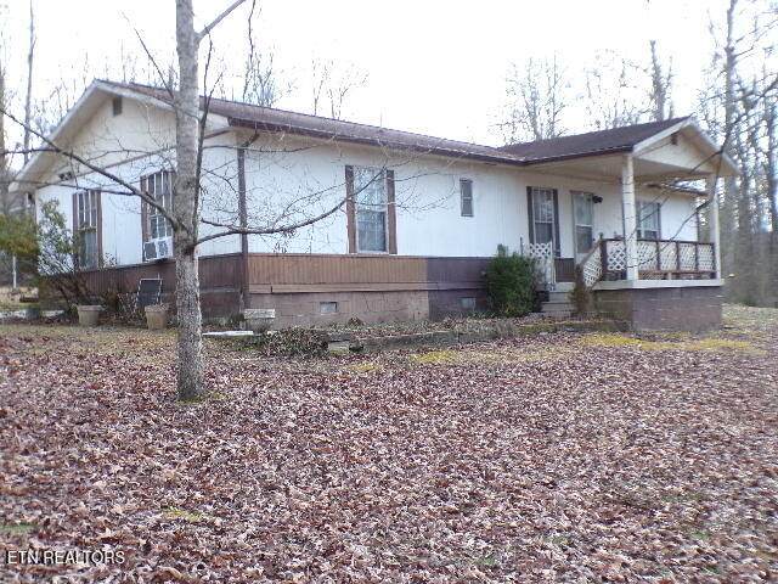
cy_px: 292
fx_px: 832
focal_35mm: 37
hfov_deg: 50.1
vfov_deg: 38.7
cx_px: 389
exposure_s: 1/140
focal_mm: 6.6
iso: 100
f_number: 3.3
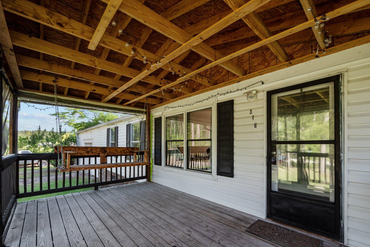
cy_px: 143
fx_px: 154
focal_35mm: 15
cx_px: 182
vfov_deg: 76.8
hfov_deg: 100.4
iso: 200
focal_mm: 7
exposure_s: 1/60
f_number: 6.3
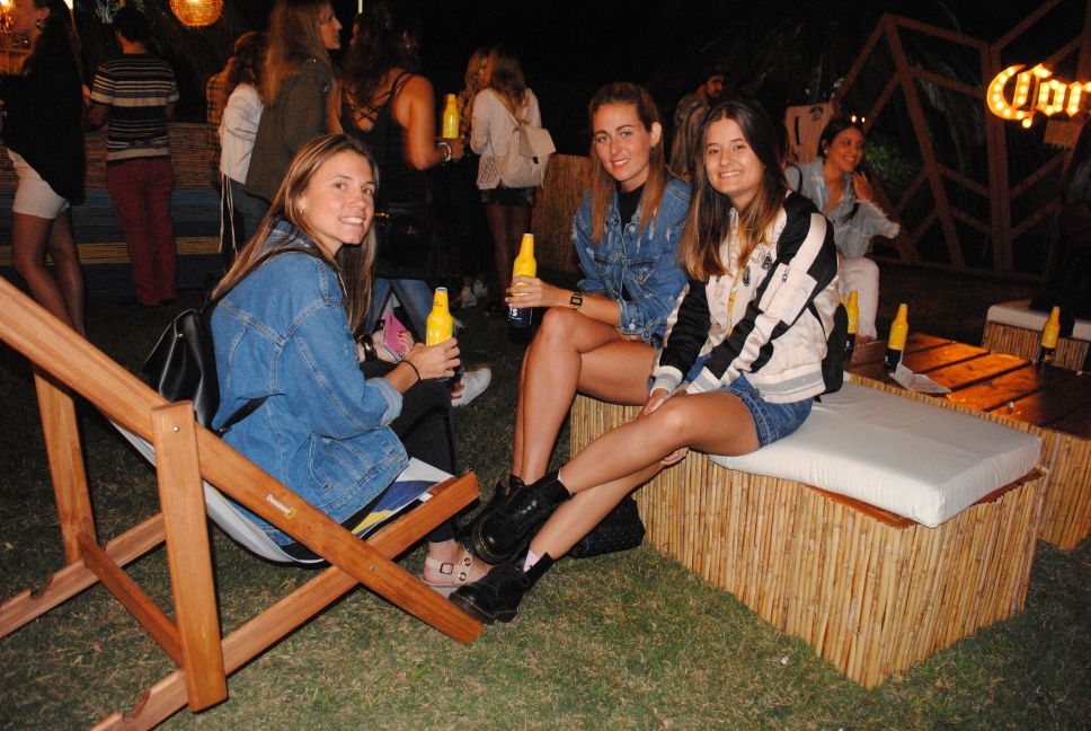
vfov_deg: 48.0
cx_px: 546
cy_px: 366
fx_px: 819
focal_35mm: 27
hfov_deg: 67.3
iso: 1600
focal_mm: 18
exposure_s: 1/20
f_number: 4
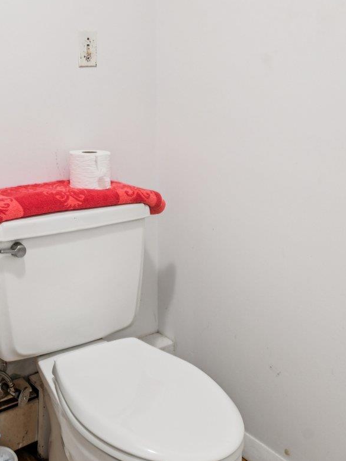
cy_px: 58
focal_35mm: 43
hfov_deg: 31.4
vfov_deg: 40.9
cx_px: 8
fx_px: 573
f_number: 8
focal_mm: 17
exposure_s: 1/2
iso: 200
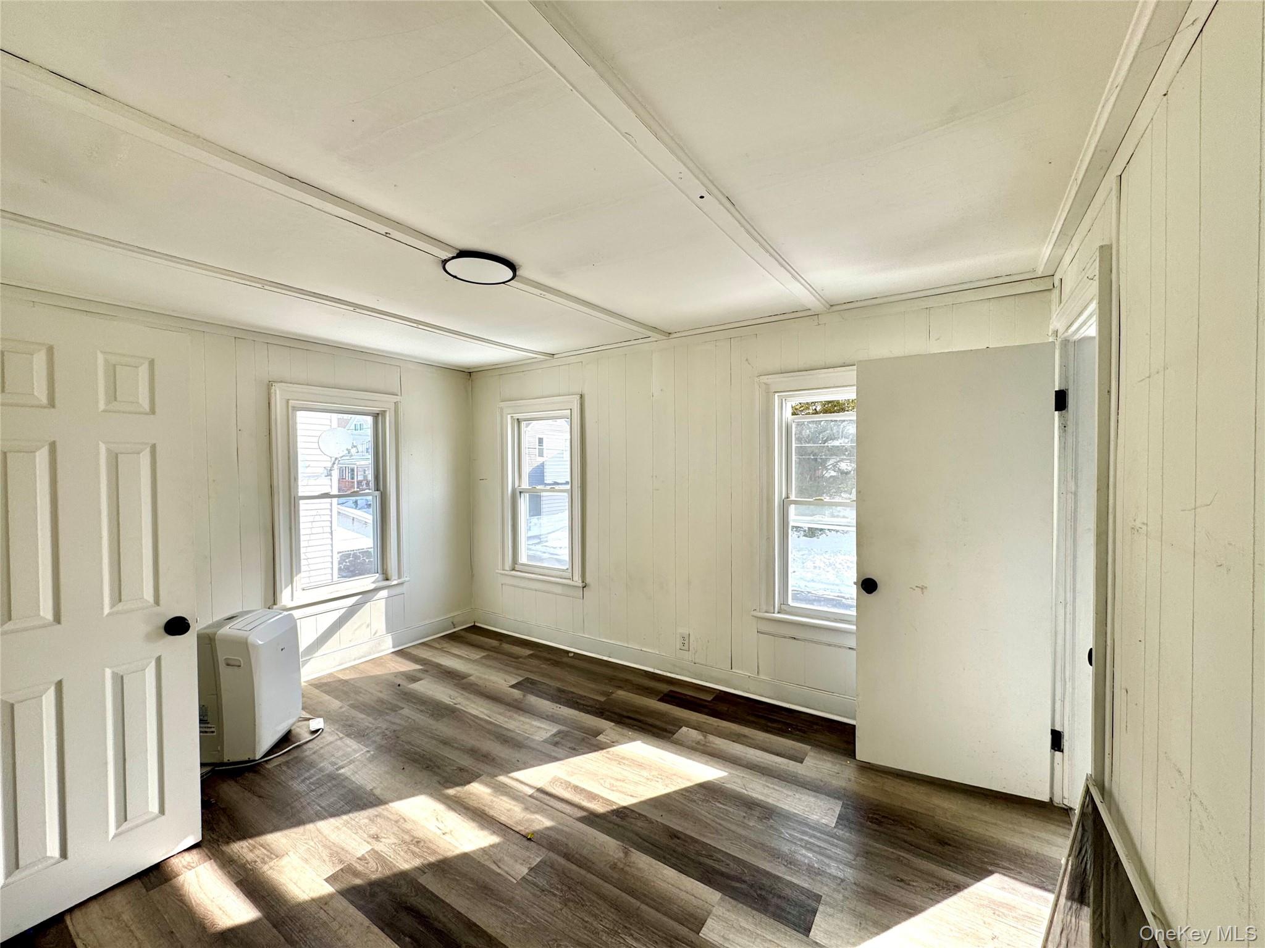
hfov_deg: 102.1
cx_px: 632
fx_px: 512
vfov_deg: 85.7
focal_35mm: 14
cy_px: 474
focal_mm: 2.22
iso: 40
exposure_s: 1/401
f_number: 2.2
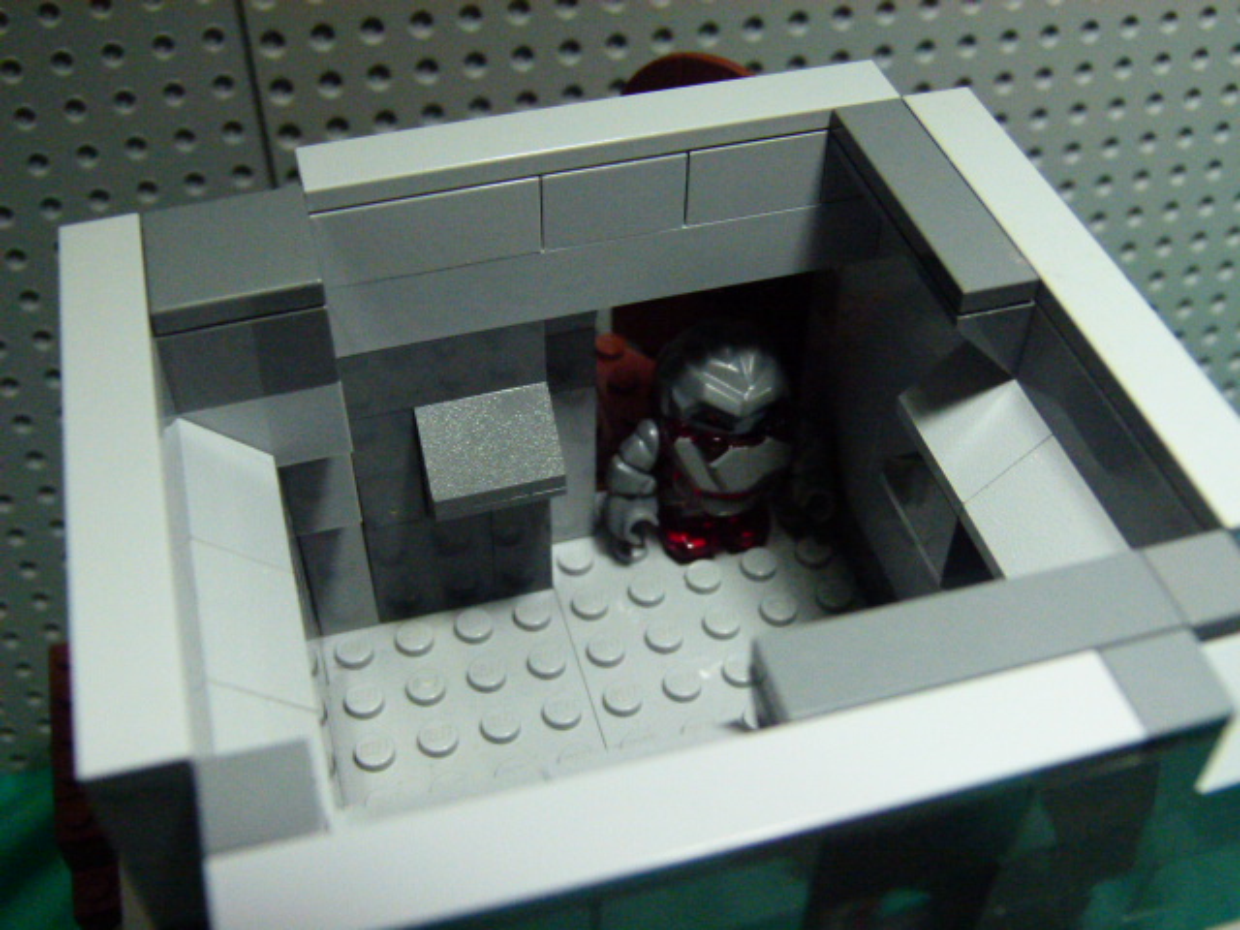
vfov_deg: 36.8
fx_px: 1397
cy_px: 465
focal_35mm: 39
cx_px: 620
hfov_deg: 47.9
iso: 800
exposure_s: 1/125
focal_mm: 7.1
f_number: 3.1
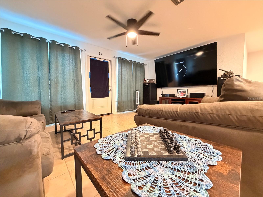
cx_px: 132
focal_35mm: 14
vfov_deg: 85.7
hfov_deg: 102.1
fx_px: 106
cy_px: 98
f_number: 2.2
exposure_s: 1/60
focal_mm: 2.22
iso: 1000
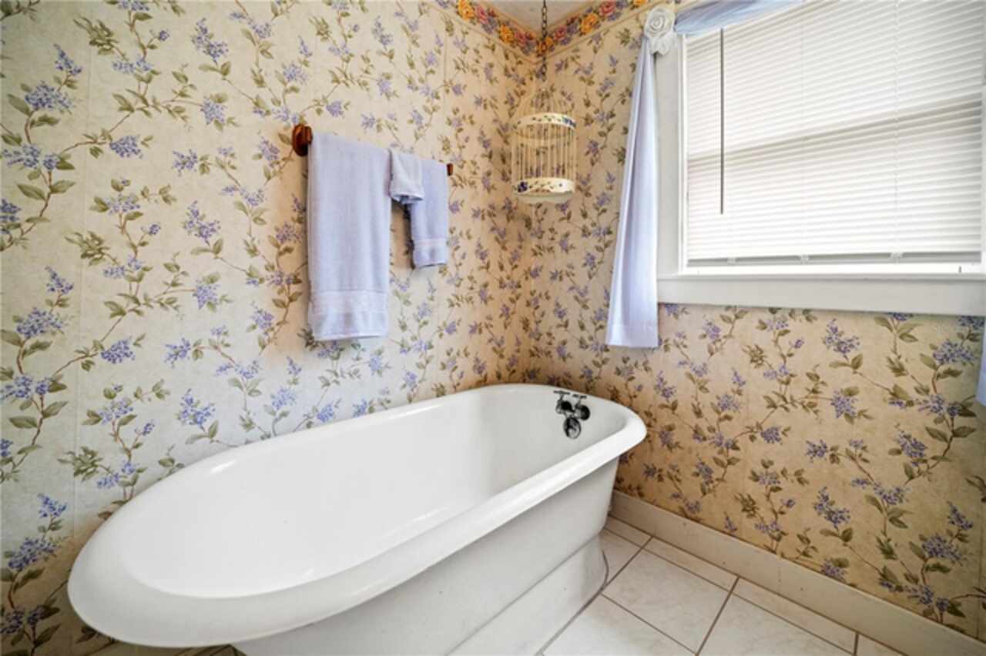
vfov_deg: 81.1
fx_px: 383
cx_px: 493
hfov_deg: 104.3
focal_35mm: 14
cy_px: 328
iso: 200
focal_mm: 14
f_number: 4.5
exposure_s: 1/10
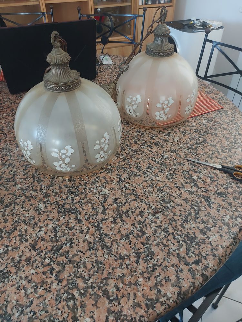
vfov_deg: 71.6
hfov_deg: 56.8
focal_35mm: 24
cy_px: 161
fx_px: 224
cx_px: 121
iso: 320
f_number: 1.8
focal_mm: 5.23
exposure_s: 1/25
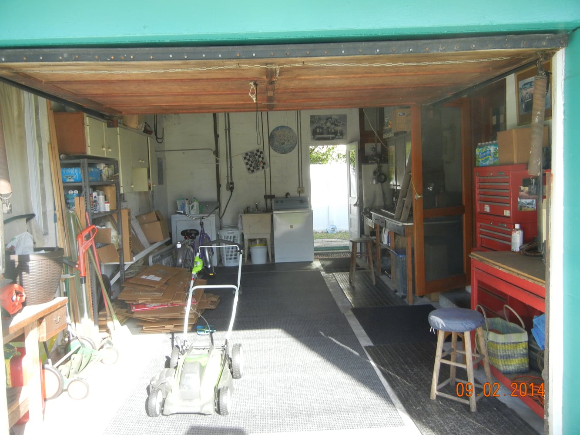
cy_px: 218
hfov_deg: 60.0
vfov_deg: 46.8
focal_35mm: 30
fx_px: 503
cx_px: 290
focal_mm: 5.4
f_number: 3.5
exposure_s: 1/250
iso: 249
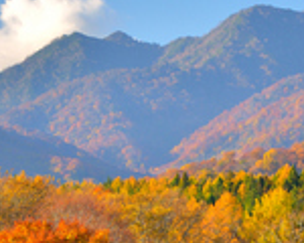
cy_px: 222
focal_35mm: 259
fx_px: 2330
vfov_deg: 6.0
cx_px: 49
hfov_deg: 7.4
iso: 100
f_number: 8
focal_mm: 70
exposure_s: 1/60
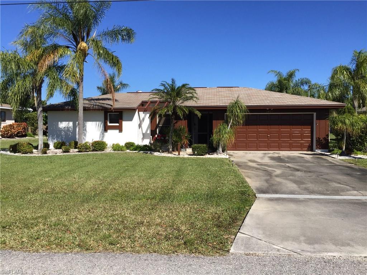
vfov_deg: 48.2
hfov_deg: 61.7
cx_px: 184
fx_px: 307
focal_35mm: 29
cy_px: 138
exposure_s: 1/2198
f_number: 2.2
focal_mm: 4.15
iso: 32
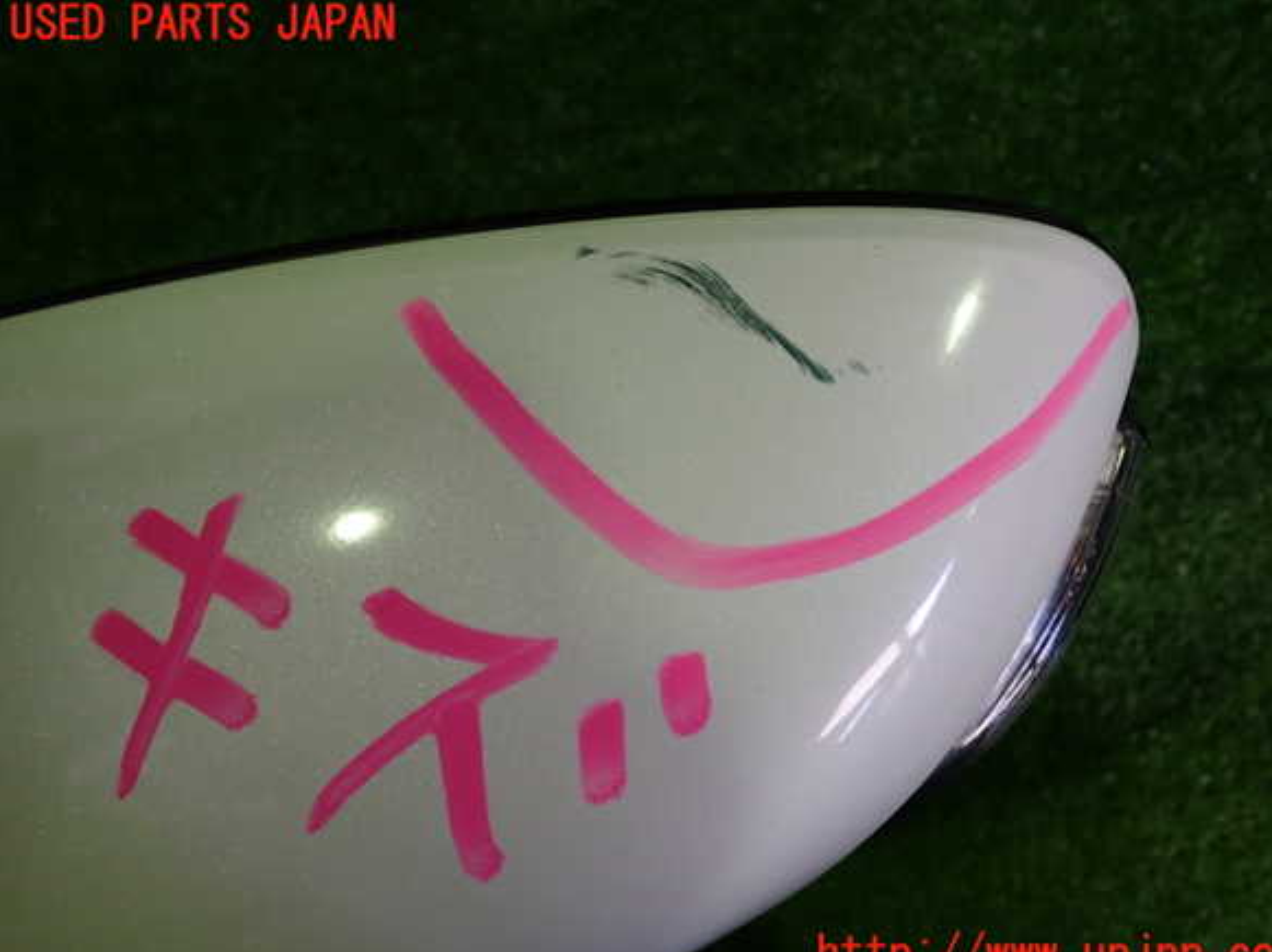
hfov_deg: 58.4
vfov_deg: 45.4
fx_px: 1138
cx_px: 655
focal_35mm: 31
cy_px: 490
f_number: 2.3
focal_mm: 5.4
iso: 200
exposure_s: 1/60
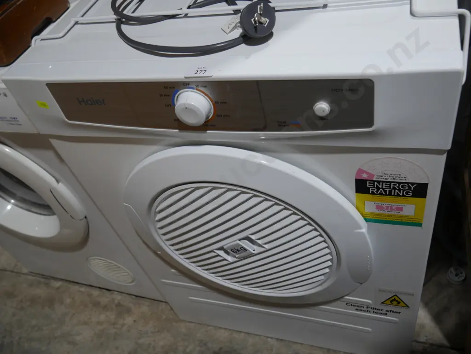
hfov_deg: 59.9
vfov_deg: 46.8
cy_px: 177
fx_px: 408
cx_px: 236
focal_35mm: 30
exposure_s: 1/125
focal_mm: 15
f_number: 3.6
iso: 200
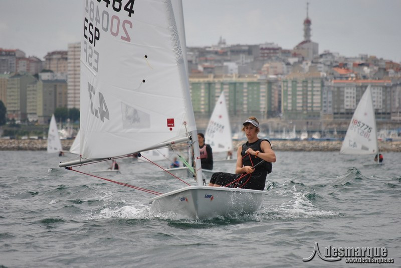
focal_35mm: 300
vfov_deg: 4.6
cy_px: 134
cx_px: 200
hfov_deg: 6.9
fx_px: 3343
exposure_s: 1/500
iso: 100
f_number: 5.6
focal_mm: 200
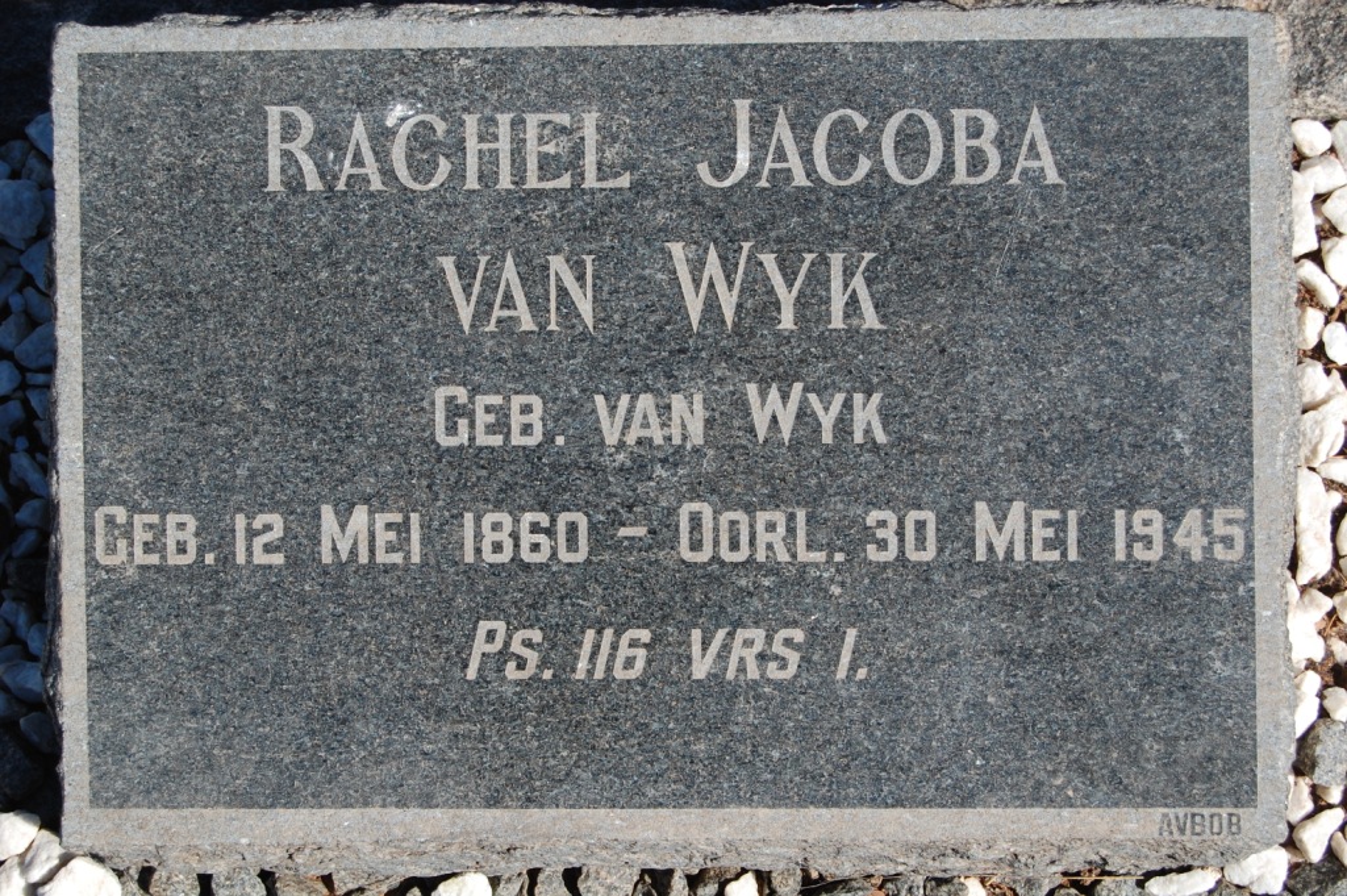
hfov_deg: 26.0
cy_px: 448
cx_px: 674
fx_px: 2916
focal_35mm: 78
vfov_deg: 17.5
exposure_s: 1/320
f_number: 9
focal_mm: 52
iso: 200
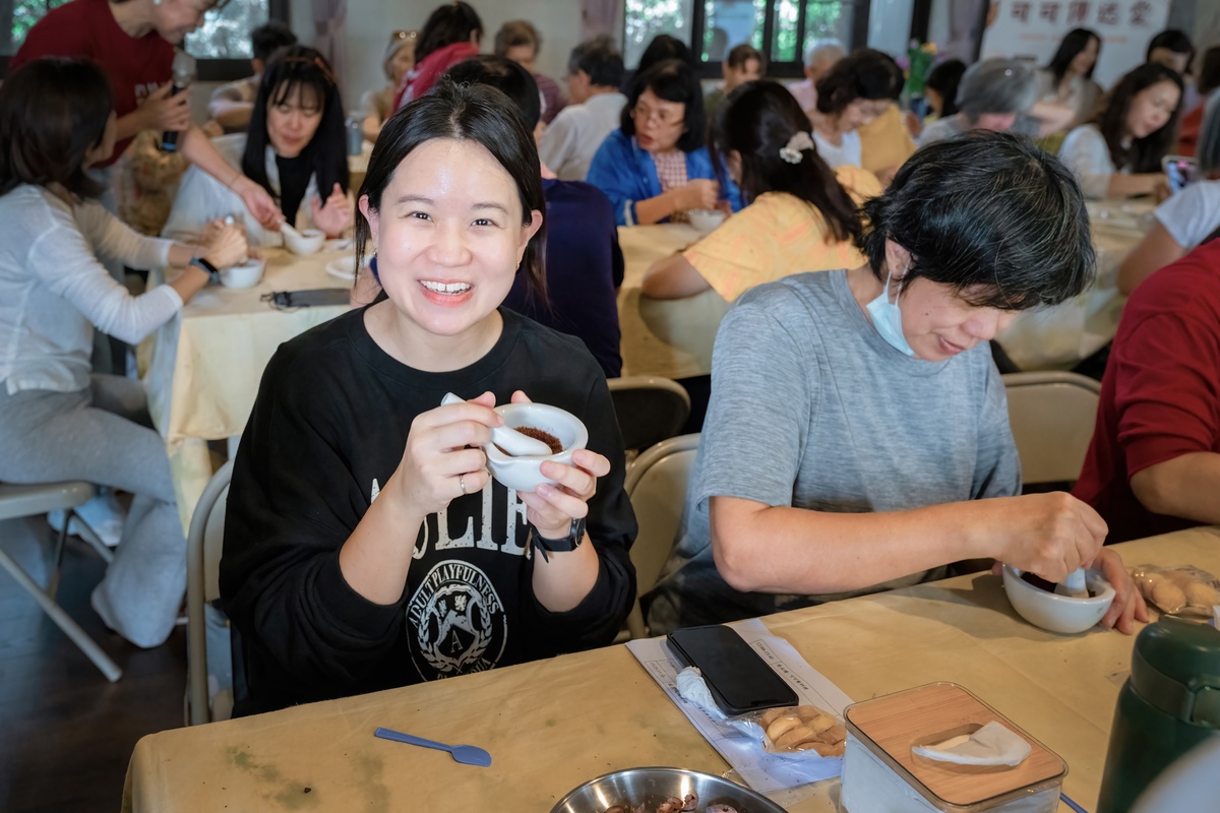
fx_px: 1050
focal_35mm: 31
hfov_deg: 60.3
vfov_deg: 42.3
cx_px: 610
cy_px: 406
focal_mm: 31
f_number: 4.5
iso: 8000
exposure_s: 1/125
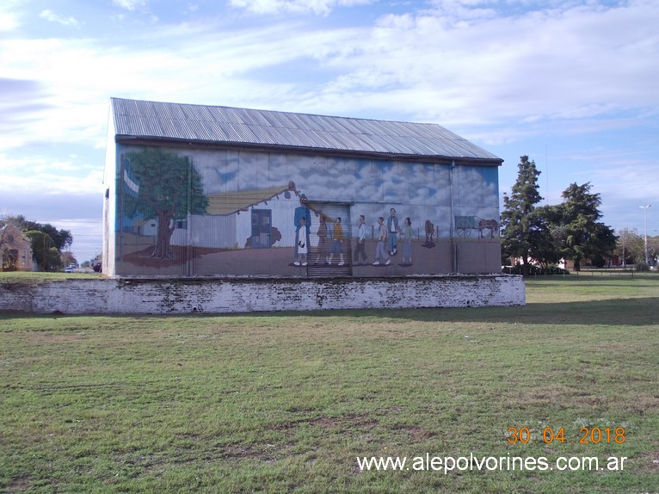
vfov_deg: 37.7
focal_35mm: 38
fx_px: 723
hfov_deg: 49.0
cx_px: 330
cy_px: 247
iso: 80
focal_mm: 5.3
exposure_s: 1/160
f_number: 6.2
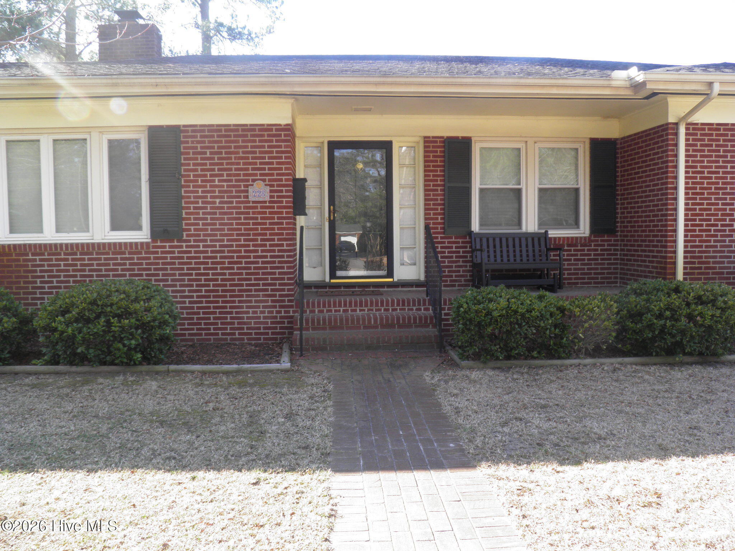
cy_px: 276
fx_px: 595
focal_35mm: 28
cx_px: 368
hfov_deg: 63.4
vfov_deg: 49.7
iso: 50
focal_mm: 4.9
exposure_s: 1/50
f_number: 4
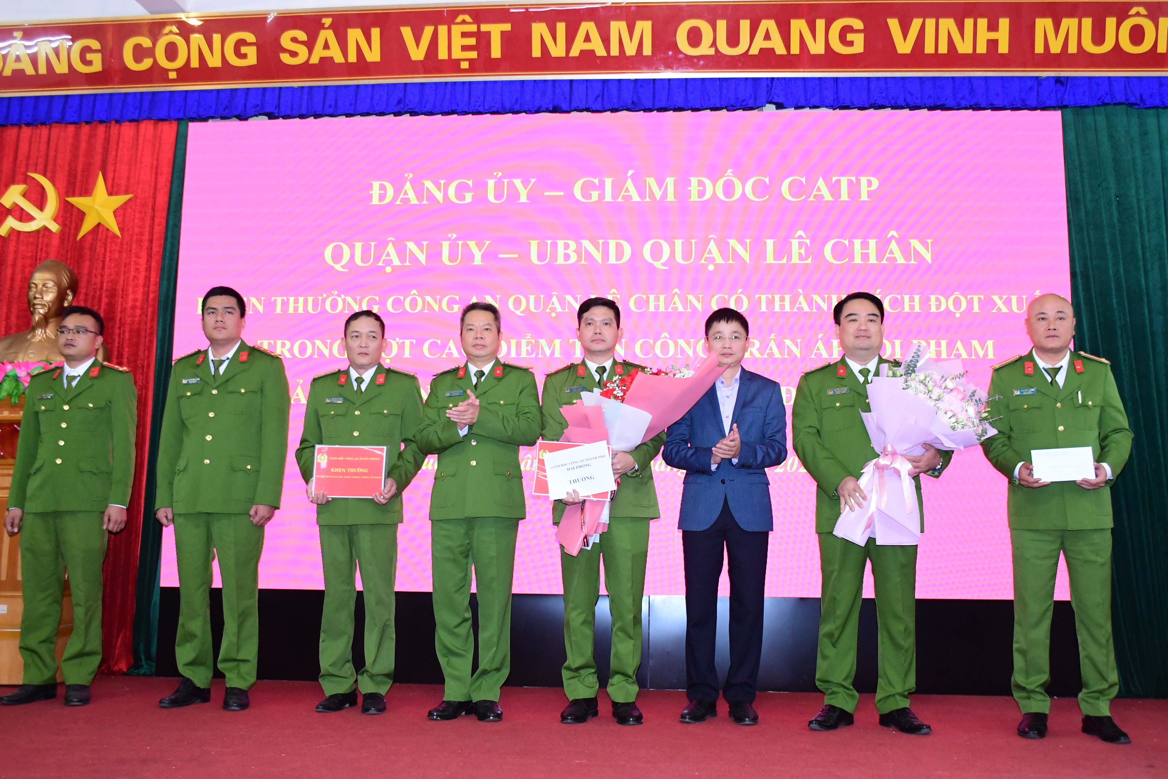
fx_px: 1135
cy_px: 374
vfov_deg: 37.8
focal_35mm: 35
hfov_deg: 54.4
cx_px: 616
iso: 2000
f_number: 5.6
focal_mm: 20
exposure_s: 1/200
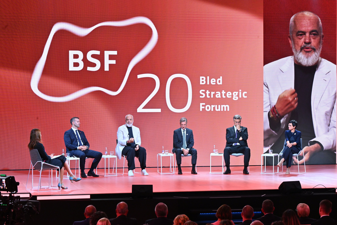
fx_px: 899
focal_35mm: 96
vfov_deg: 14.3
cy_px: 112
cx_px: 168
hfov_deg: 21.2
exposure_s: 1/50
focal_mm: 96
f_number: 13
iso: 2500
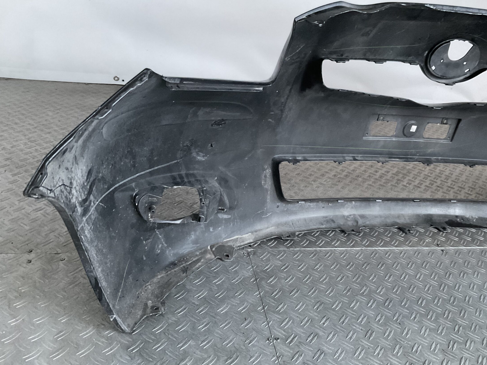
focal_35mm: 34
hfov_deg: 53.7
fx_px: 478
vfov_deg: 41.8
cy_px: 175
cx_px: 283
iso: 320
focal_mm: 3
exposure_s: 1/33
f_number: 1.8
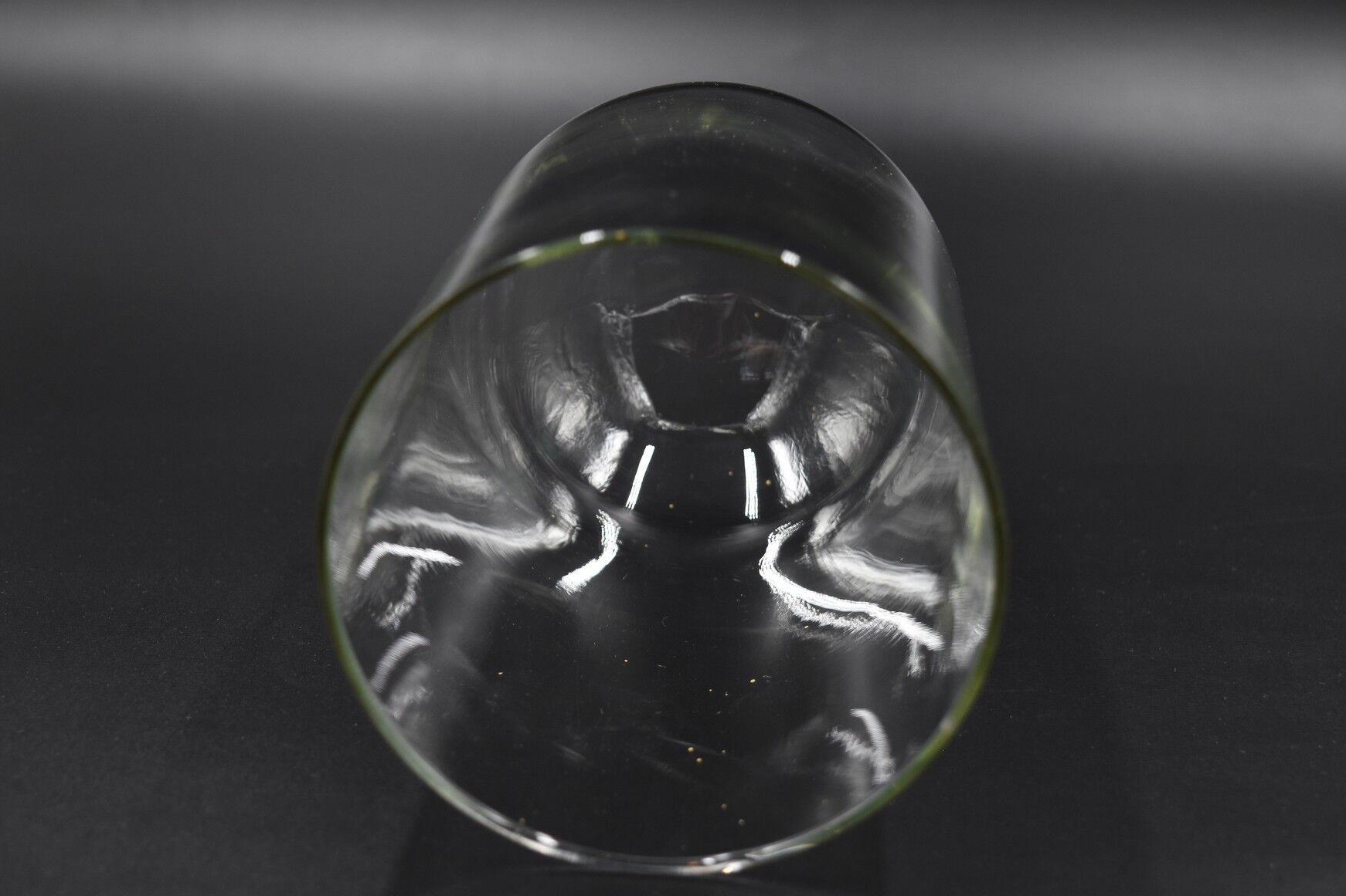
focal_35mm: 62
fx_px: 2318
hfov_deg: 32.4
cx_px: 670
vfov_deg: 21.9
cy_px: 451
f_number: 5.6
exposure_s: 1/200
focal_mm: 40
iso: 640
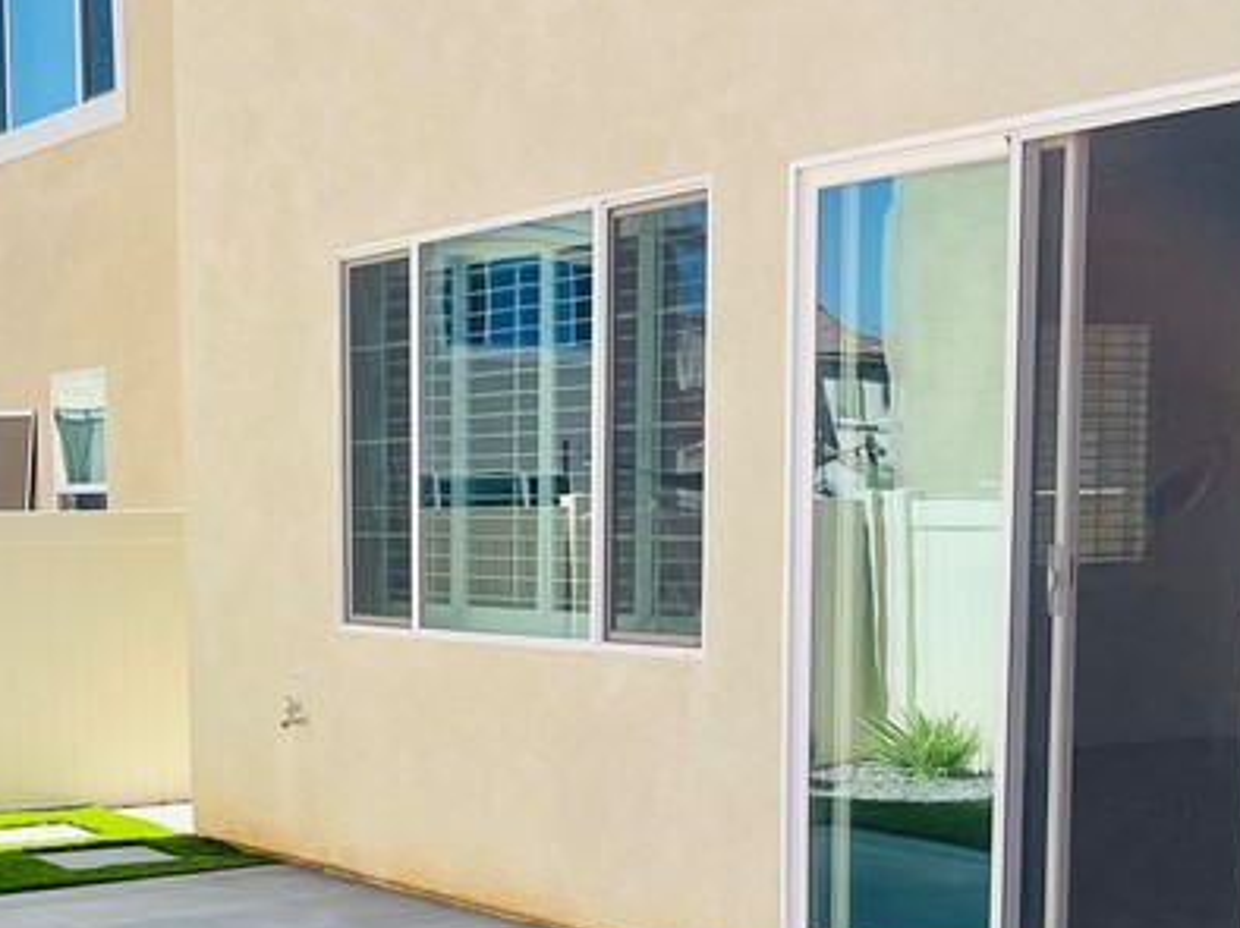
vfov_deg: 22.2
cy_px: 768
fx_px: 2327
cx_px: 274
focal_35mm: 65
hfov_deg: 29.3
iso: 32
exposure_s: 1/1689
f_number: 1.6
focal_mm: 5.1
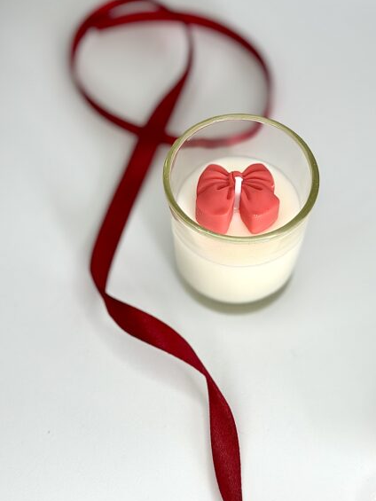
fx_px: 984
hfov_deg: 21.5
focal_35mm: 68
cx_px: 252
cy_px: 193
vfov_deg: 28.5
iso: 80
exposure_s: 1/202
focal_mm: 6.86
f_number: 1.78
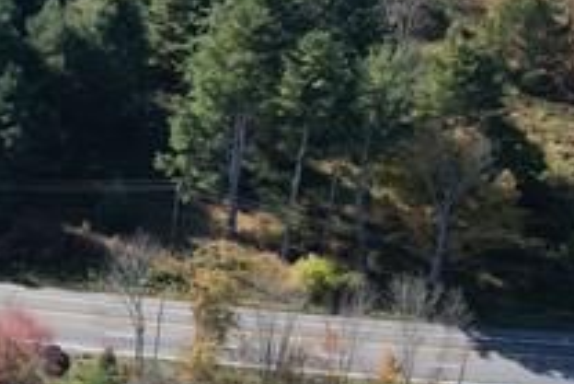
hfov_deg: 16.0
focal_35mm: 115
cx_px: -339
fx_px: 1835
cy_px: 11
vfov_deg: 11.8
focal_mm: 8.38
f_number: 2.8
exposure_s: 1/1250
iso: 140
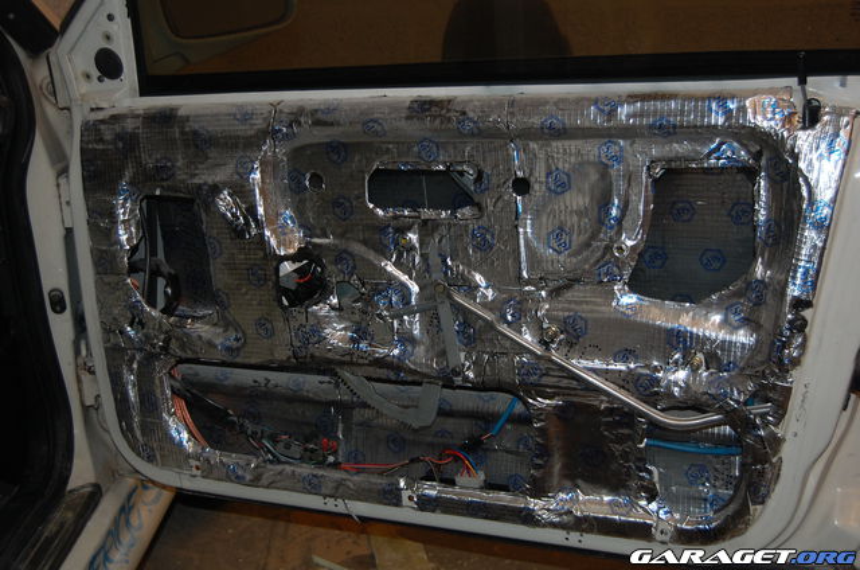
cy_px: 285
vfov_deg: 28.8
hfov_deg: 42.4
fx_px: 1109
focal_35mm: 46
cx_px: 430
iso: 400
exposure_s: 1/60
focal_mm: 31
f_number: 4.5
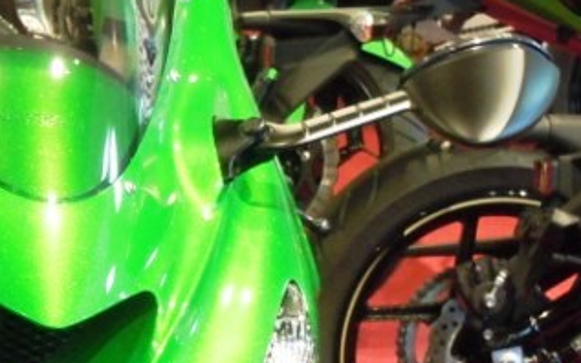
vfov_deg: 8.4
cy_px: 449
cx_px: -31
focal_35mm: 154
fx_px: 2438
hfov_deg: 13.4
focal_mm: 8.1
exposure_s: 1/10
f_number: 3.8
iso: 400
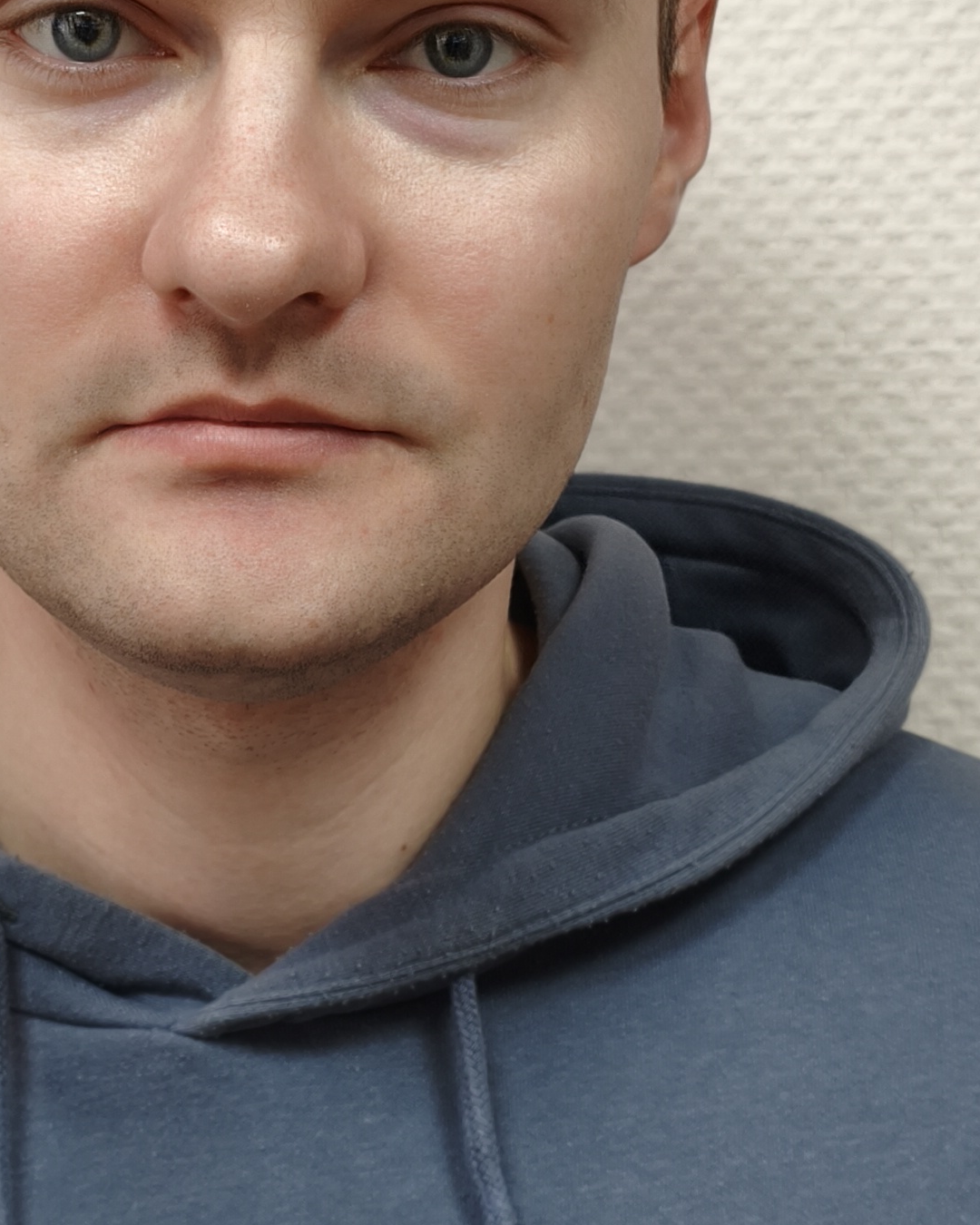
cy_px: 560
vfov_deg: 24.7
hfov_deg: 19.8
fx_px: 2792
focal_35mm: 77
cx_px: 279
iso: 160
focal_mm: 4.94
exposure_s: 1/50
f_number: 1.5
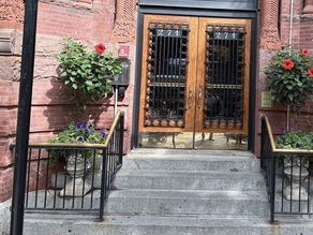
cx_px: 221
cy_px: 67
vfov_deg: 37.0
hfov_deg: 47.7
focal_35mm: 38
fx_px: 344
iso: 40
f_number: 1.6
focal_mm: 5.96
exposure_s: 1/277
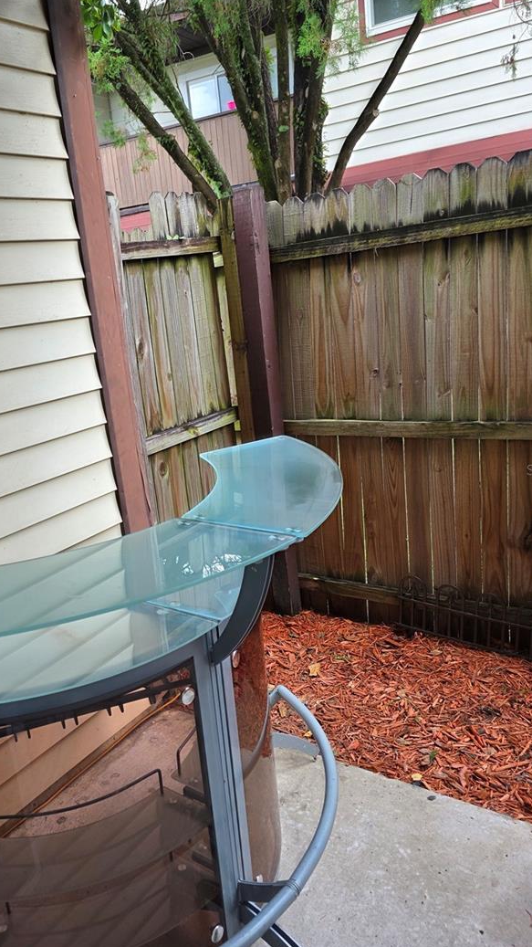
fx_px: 728
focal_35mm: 29
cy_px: 469
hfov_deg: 39.7
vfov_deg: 66.1
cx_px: 181
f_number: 1.7
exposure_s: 1/120
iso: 32
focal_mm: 6.3
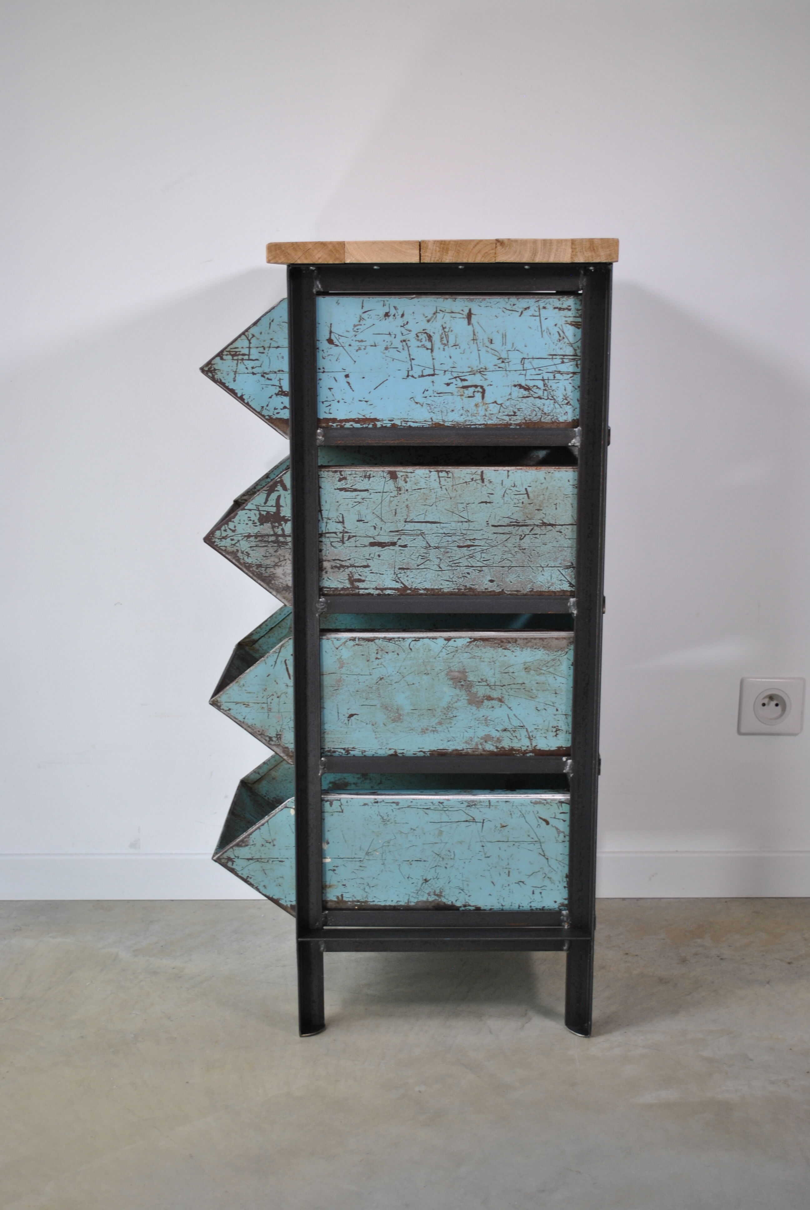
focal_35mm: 45
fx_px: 1514
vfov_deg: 43.6
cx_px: 405
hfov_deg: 29.9
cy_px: 605
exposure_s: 1/80
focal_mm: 30
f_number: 4.5
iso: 200
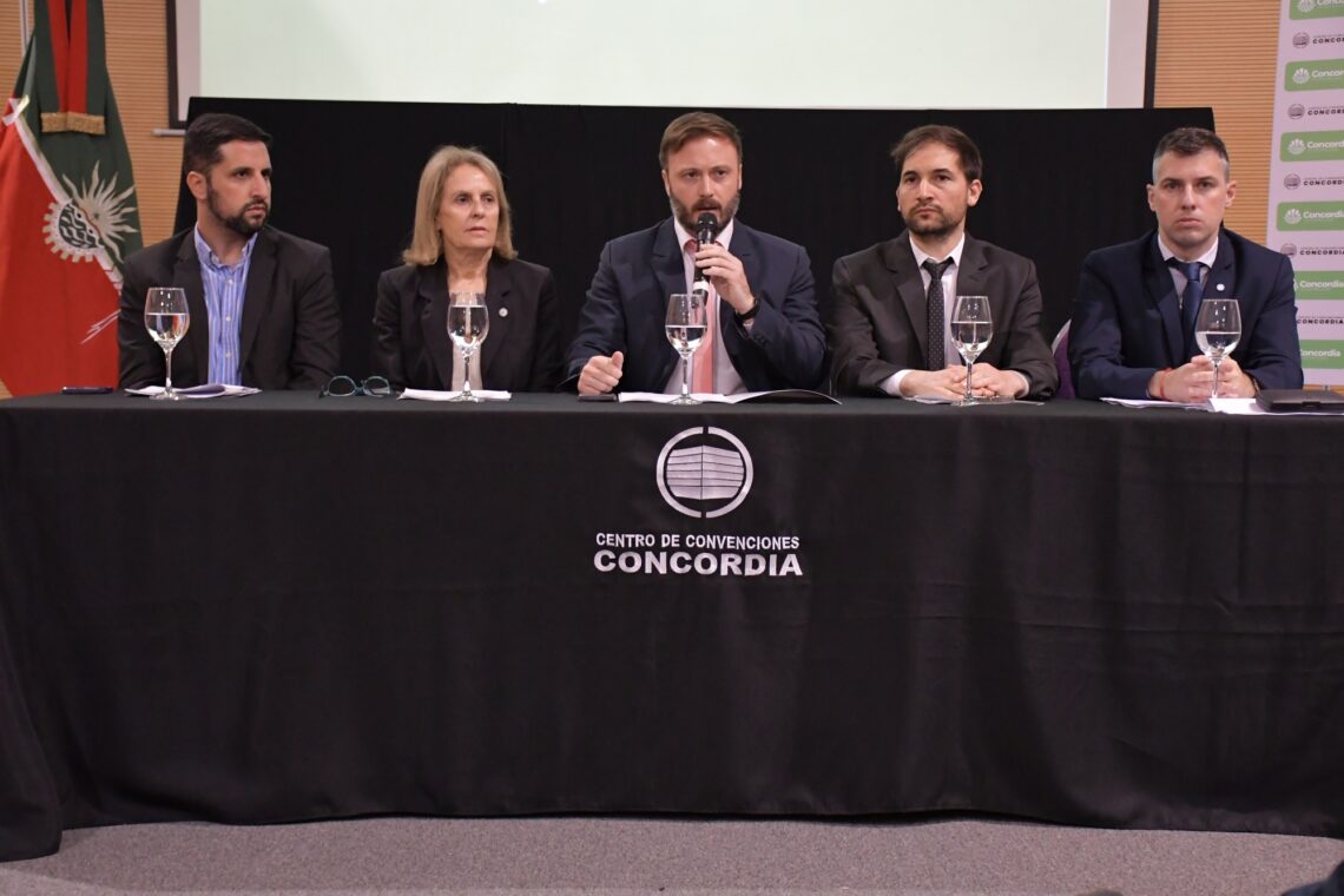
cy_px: 448
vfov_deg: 26.0
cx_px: 672
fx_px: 1941
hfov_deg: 38.2
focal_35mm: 52
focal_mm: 35
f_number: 4.2
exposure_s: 1/25
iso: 4000
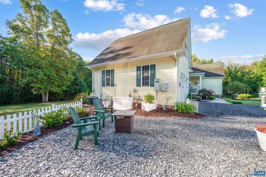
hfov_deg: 104.3
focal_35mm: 14
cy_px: 88
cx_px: 133
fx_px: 103
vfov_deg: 81.1
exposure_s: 1/1000
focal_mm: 14
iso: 800
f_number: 4
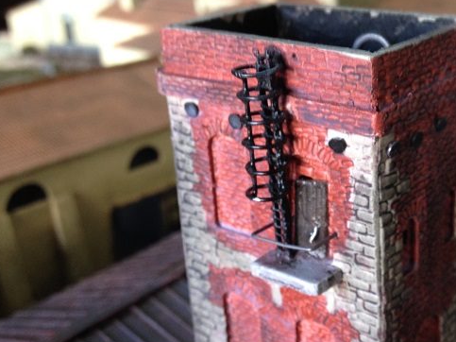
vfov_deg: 25.2
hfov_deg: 32.8
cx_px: 326
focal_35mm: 58
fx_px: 764
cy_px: 213
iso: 80
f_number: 2.4
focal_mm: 4.28
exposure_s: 1/20
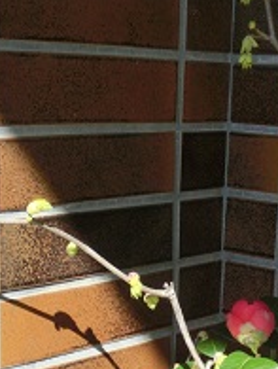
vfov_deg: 20.1
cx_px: 200
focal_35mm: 96
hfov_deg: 15.4
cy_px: 323
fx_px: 1025
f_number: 4.1
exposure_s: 1/500
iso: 80
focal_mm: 6.5
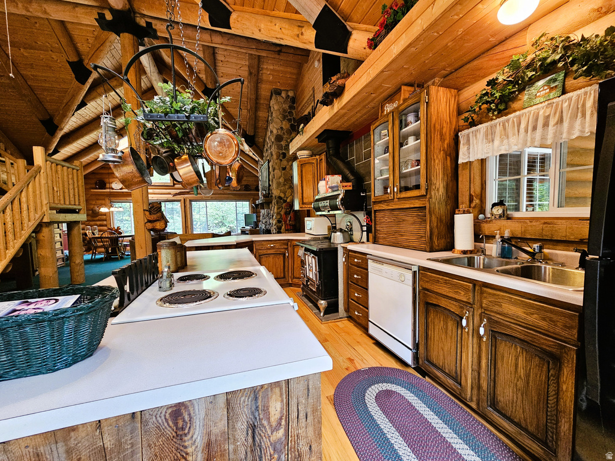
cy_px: 230
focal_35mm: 13
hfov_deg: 106.2
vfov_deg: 89.9
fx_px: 231
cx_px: 308
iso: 400
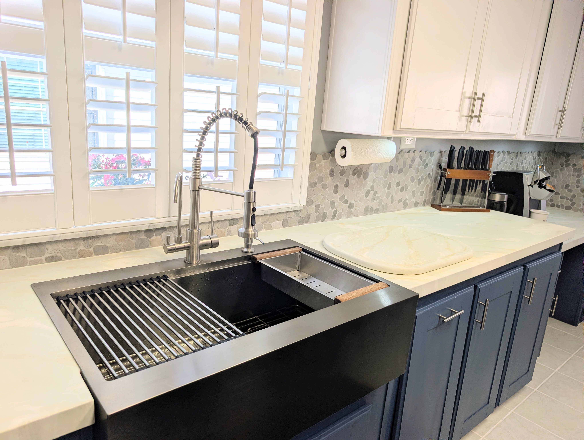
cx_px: 292
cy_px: 220
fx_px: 405
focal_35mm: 24
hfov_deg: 71.5
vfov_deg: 56.9
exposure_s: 1/274
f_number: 1.68
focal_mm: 6.9
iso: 18
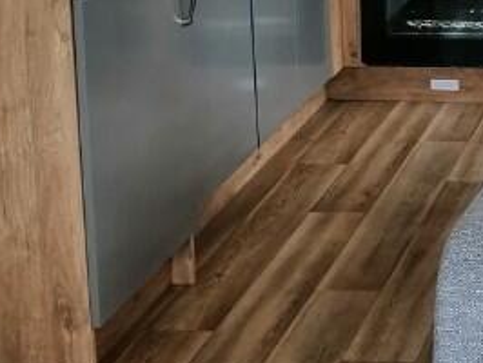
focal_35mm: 100
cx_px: 726
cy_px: -33
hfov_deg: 17.6
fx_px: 1397
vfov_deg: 14.5
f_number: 1.8
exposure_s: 1/120
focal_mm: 3.64
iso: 80
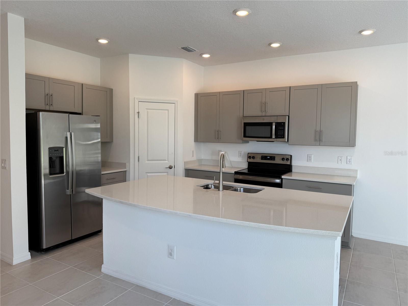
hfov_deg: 71.6
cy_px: 153
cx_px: 204
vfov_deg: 56.8
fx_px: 283
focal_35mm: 24
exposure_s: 1/287
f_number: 1.78
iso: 80
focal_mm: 6.76
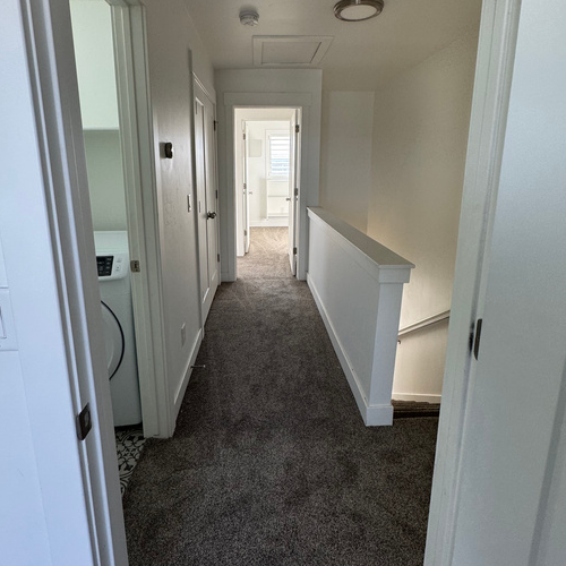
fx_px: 351
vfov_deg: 77.0
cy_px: 233
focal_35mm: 19
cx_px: 268
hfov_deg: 77.6
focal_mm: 2.22
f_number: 2.2
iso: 125
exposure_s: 1/120
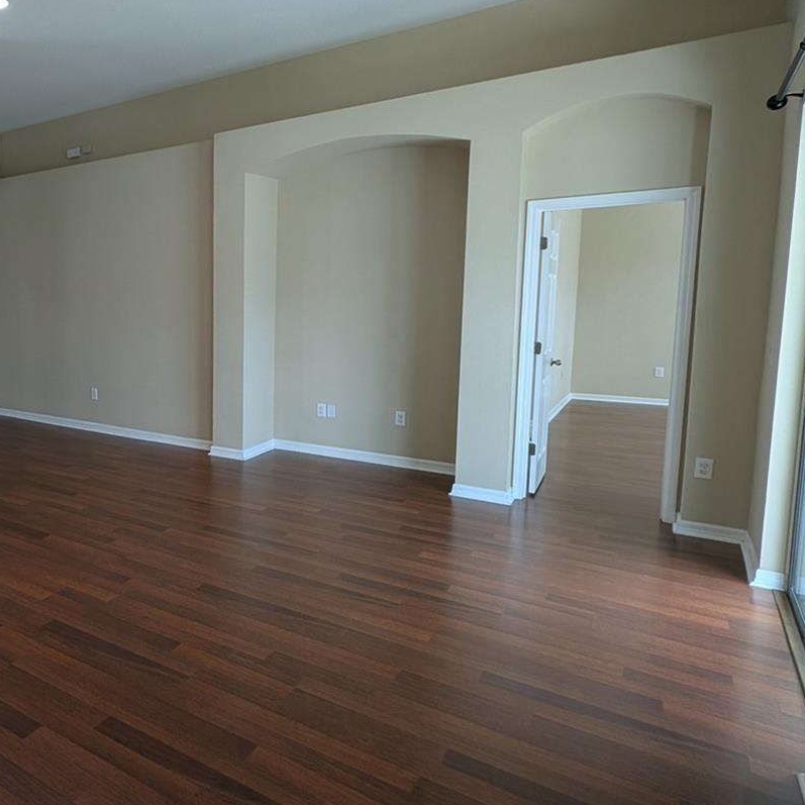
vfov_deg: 67.1
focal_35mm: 23
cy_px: 367
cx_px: 96
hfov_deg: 58.5
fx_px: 605
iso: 49
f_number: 2.2
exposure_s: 1/30
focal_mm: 1.95
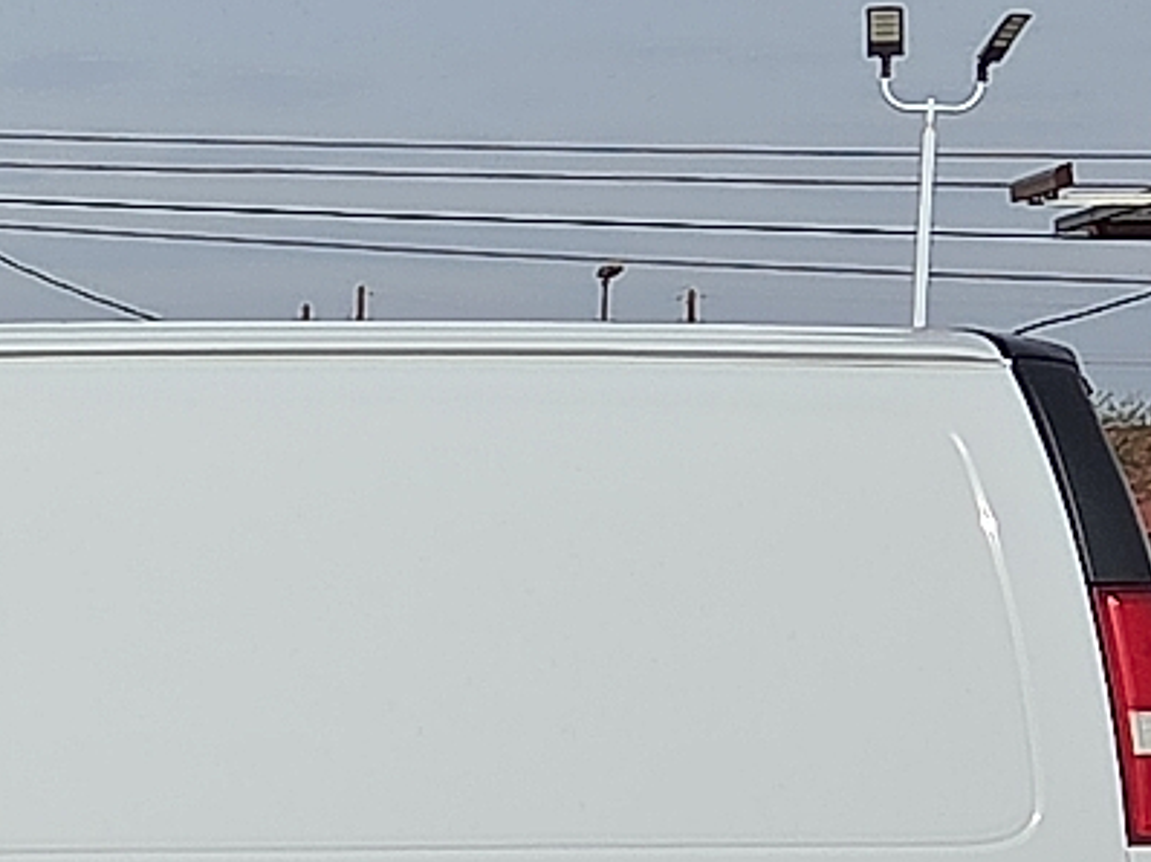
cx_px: -790
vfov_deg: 9.1
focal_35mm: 161
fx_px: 5350
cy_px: 972
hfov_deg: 11.5
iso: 54
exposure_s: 1/10000
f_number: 1.8
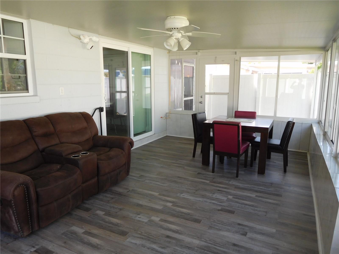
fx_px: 245
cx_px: 170
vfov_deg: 54.9
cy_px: 127
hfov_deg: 69.4
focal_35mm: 25
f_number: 3.4
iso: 125
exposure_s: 1/100
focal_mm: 4.5
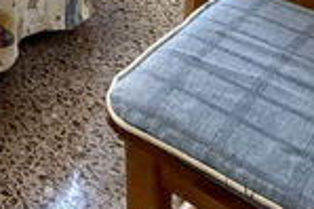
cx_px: -222
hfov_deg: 21.4
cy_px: -300
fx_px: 601
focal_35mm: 69
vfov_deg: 13.7
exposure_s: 1/99
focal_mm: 2.22
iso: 100
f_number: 2.2
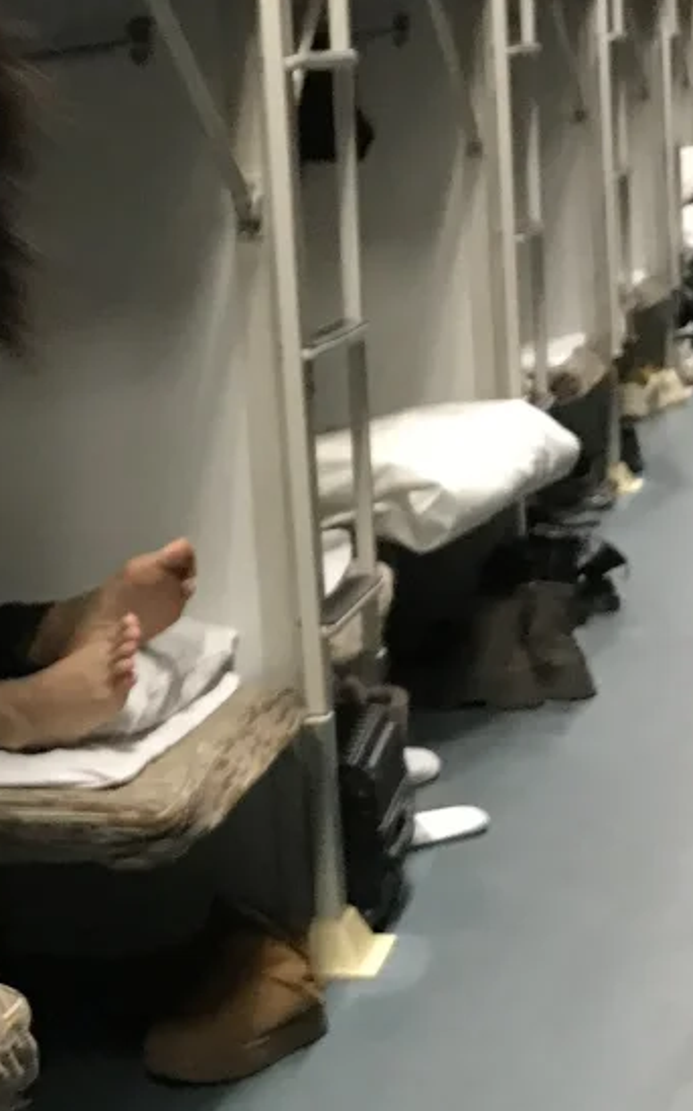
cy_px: 608
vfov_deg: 26.5
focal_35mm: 78
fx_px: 2360
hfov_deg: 15.7
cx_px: -257
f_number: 1.8
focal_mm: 3.99
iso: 100
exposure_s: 1/17
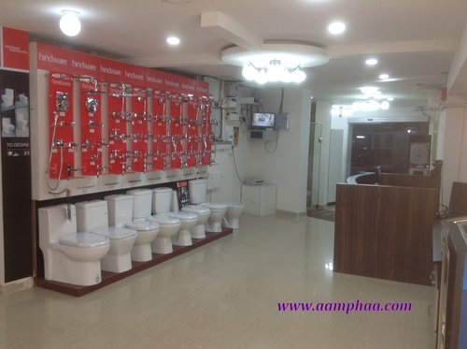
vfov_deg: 42.8
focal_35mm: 33
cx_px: 234
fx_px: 444
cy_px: 174
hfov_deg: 55.4
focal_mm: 3.3
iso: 40
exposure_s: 1/24
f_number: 2.4
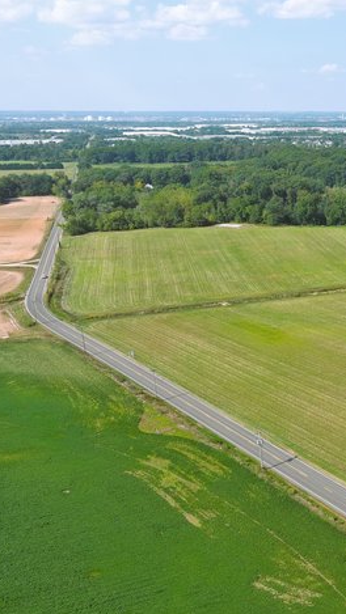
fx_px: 750
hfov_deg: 23.4
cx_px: 432
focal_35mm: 46
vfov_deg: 44.6
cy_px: 308
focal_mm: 10.57
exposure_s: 1/1000
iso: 100
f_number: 2.8
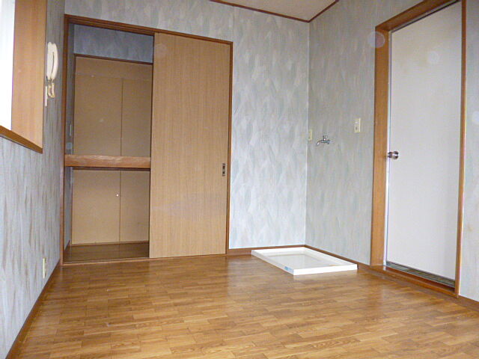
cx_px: 240
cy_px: 180
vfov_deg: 56.8
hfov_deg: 71.6
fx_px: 332
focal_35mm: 24
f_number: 2.5
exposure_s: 1/60
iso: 320
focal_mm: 4.3
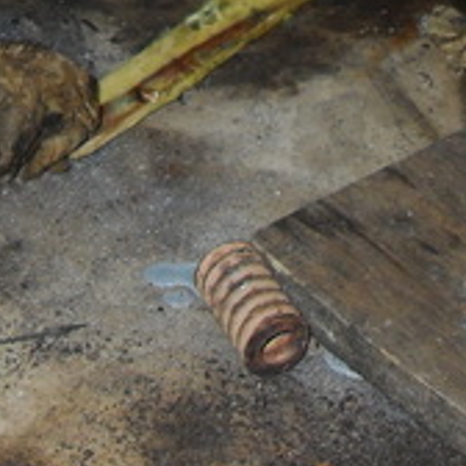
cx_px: 524
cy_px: -350
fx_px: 2178
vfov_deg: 11.4
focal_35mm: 143
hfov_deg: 12.0
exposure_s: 1/45
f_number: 2.8
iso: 100
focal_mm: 6.3
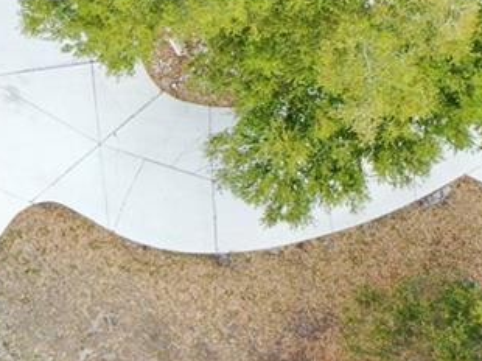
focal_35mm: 139
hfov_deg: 12.7
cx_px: -440
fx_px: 1934
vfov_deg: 10.6
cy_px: 134
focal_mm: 10.26
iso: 100
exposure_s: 1/200
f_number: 4.5
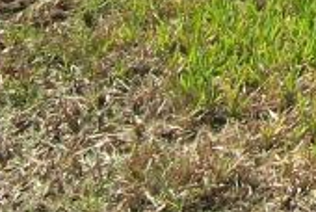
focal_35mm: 200
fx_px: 1759
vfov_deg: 6.2
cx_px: 480
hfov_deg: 9.9
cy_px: -497
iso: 80
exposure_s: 1/160
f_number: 8.8
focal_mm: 5.7
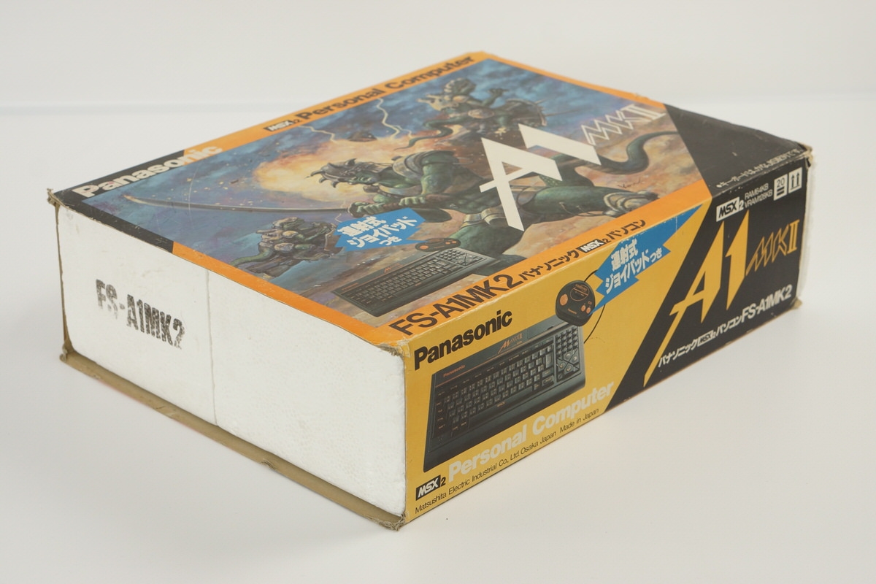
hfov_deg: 27.0
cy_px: 292
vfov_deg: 18.2
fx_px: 1825
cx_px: 438
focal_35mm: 75
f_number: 6.3
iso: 500
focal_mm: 50
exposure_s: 1/80
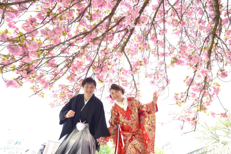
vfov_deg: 67.4
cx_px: 116
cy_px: 77
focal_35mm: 18
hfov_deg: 90.0
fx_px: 116
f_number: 9
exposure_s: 1/320
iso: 1000
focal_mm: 18
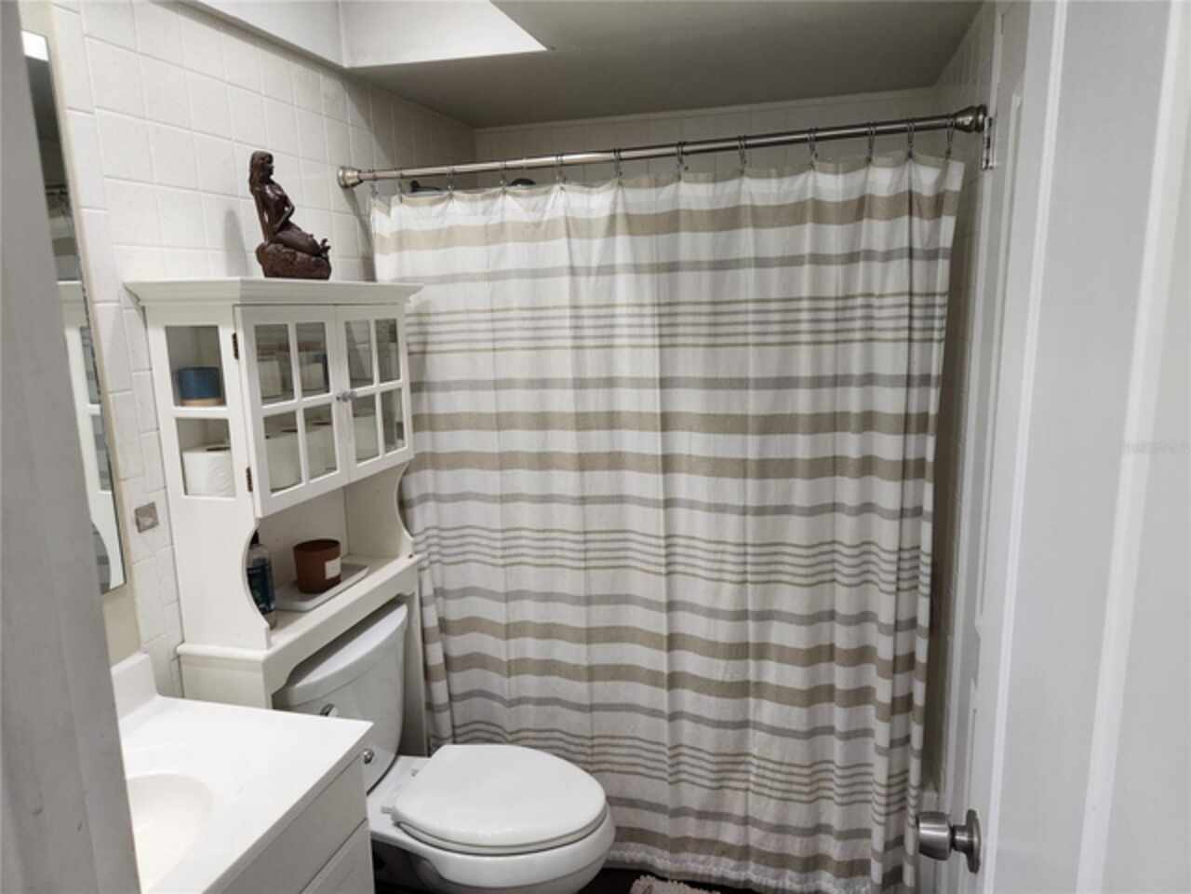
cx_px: 596
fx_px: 791
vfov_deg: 58.9
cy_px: 447
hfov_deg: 73.9
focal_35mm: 23
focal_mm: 5.4
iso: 250
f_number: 1.8
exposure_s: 1/120
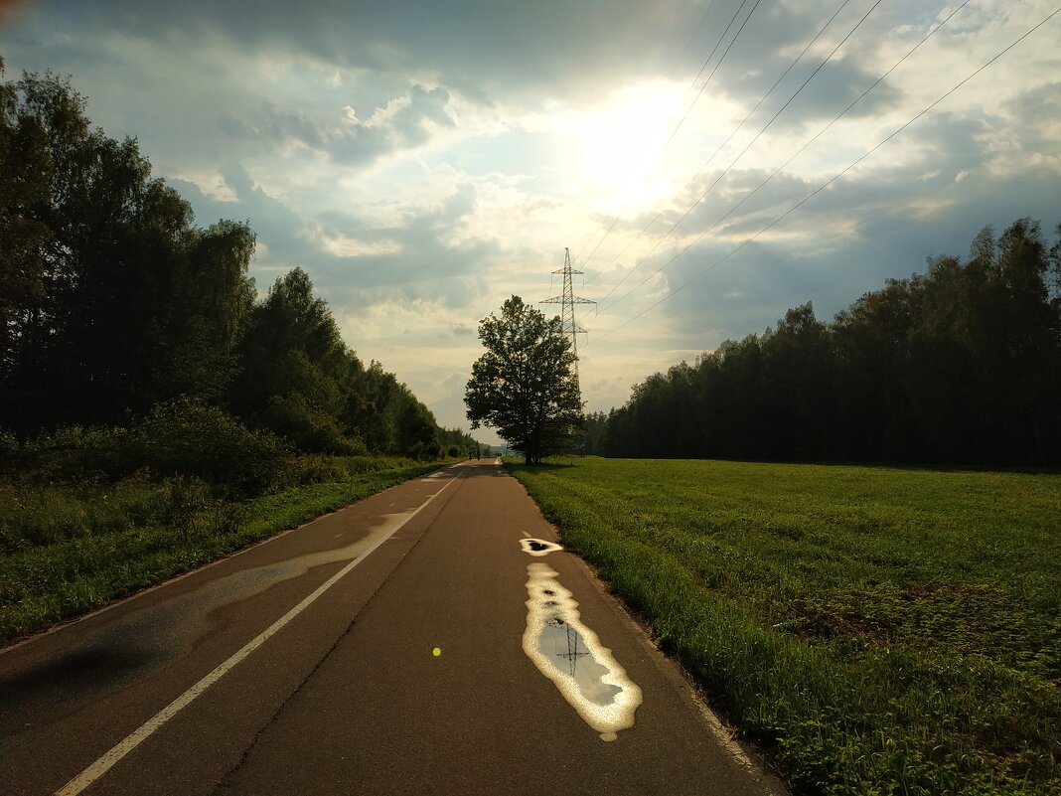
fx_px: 736
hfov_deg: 71.6
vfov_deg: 56.8
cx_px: 530
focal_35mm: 24
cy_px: 398
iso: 250
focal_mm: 3.94
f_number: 1.9
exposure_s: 1/11810
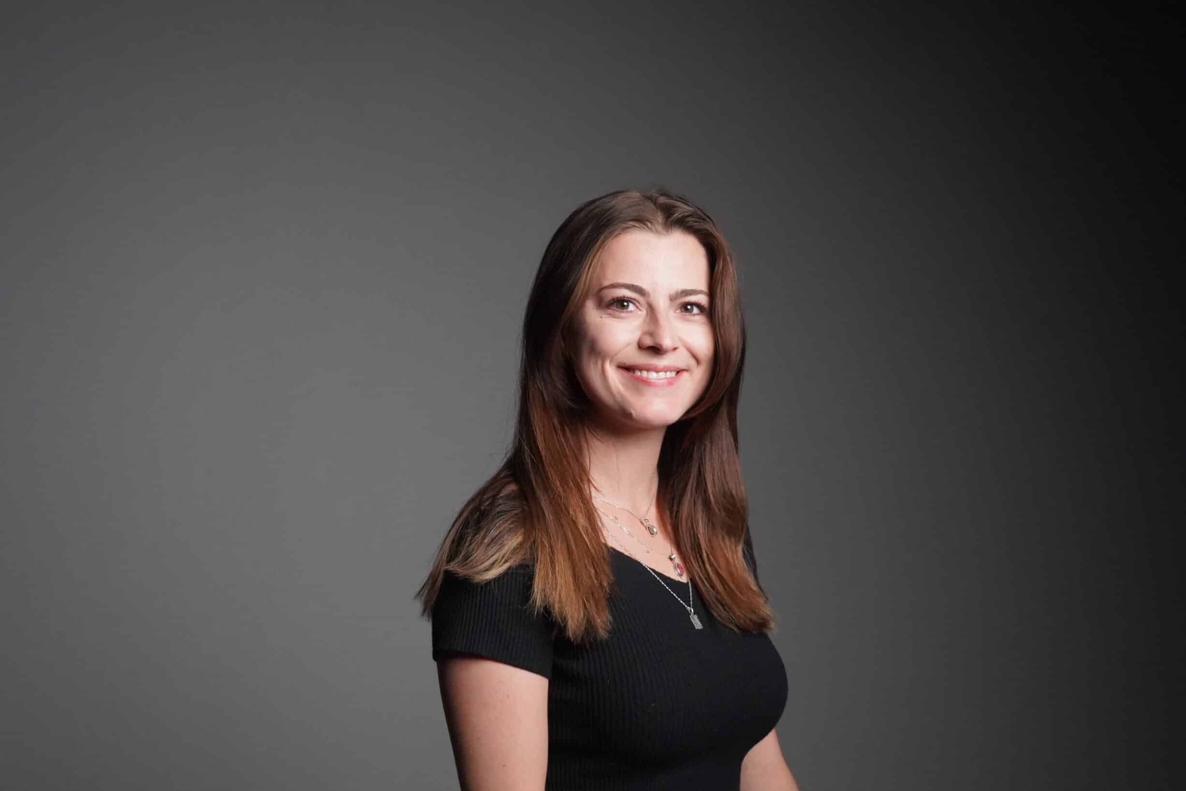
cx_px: 593
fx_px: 1943
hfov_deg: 33.9
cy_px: 396
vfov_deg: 23.0
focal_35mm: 59
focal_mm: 59
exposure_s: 1/160
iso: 8000
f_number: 5
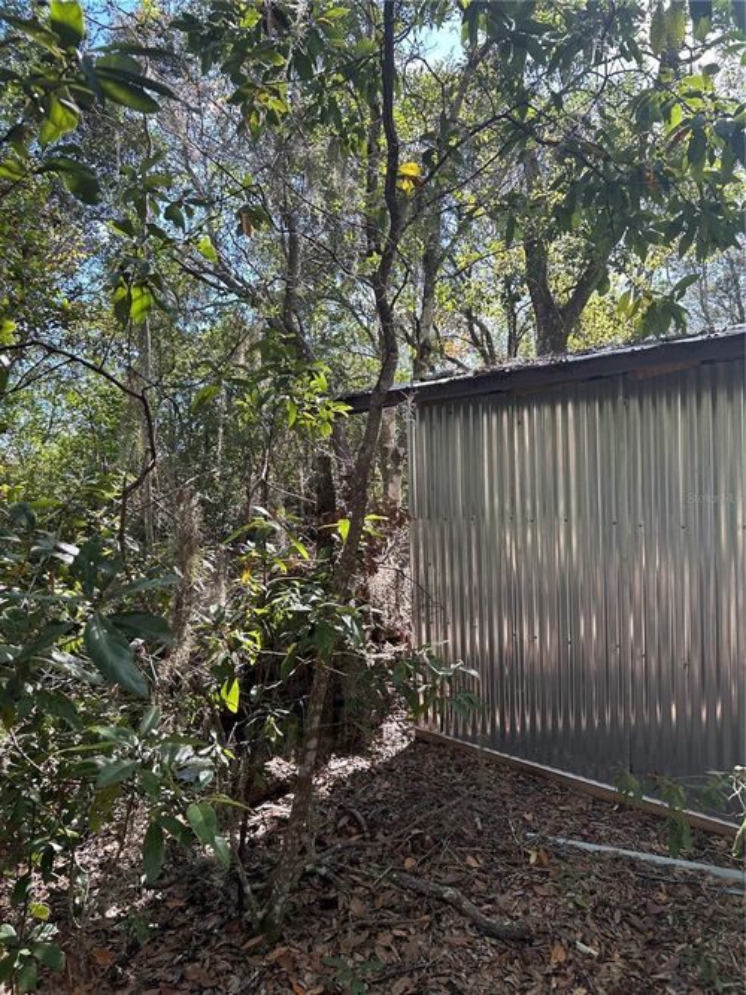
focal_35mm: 26
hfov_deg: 53.0
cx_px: 373
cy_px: 498
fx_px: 747
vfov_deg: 67.3
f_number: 1.5
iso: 50
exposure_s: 1/380
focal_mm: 5.7
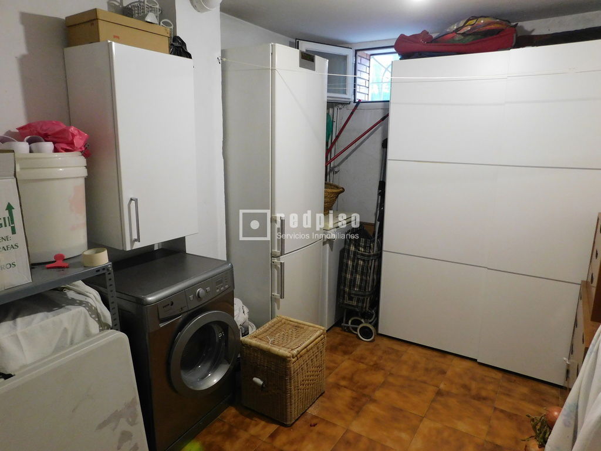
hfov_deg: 73.9
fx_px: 399
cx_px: 300
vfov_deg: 58.9
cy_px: 226
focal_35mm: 23
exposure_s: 1/30
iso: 400
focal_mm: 4
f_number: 3
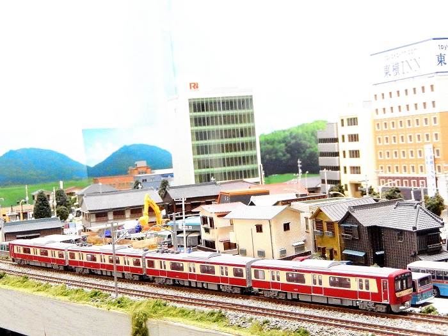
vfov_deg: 25.2
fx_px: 751
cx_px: 224
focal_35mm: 58
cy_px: 168
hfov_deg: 33.2
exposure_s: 1/30
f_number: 4.6
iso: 3200
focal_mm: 10.4
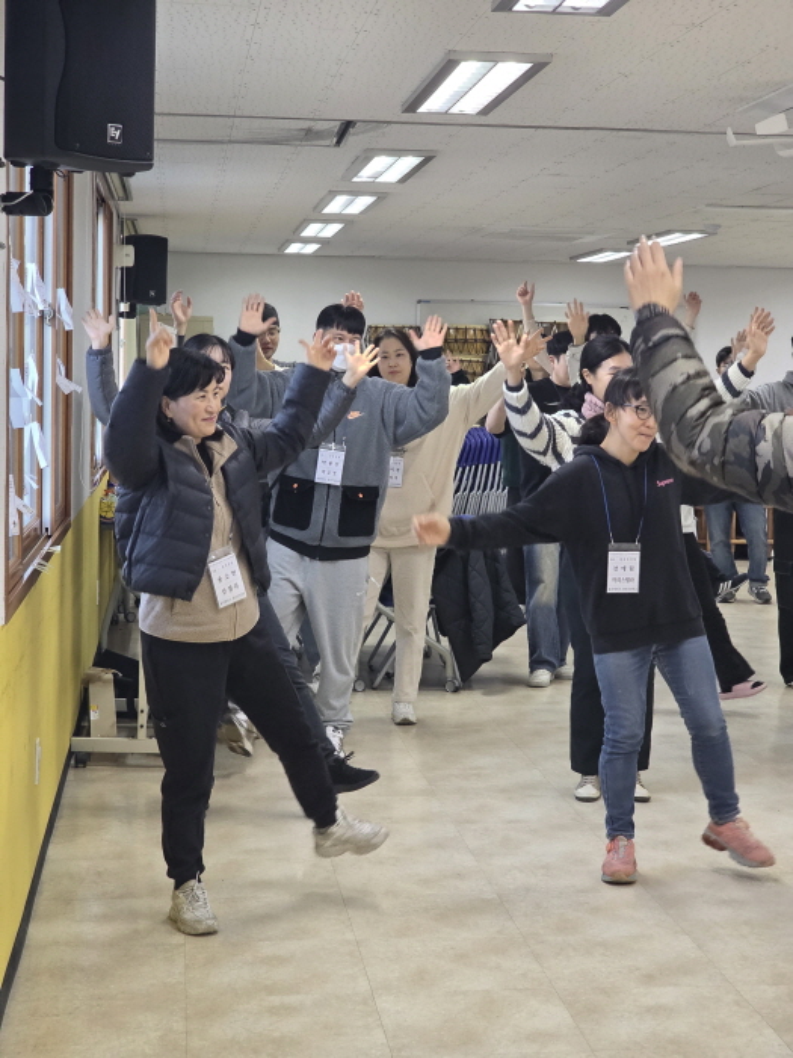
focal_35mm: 69
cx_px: 396
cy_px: 529
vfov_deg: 28.2
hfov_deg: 21.3
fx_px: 2108
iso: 250
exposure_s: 1/120
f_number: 2.4
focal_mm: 7.9
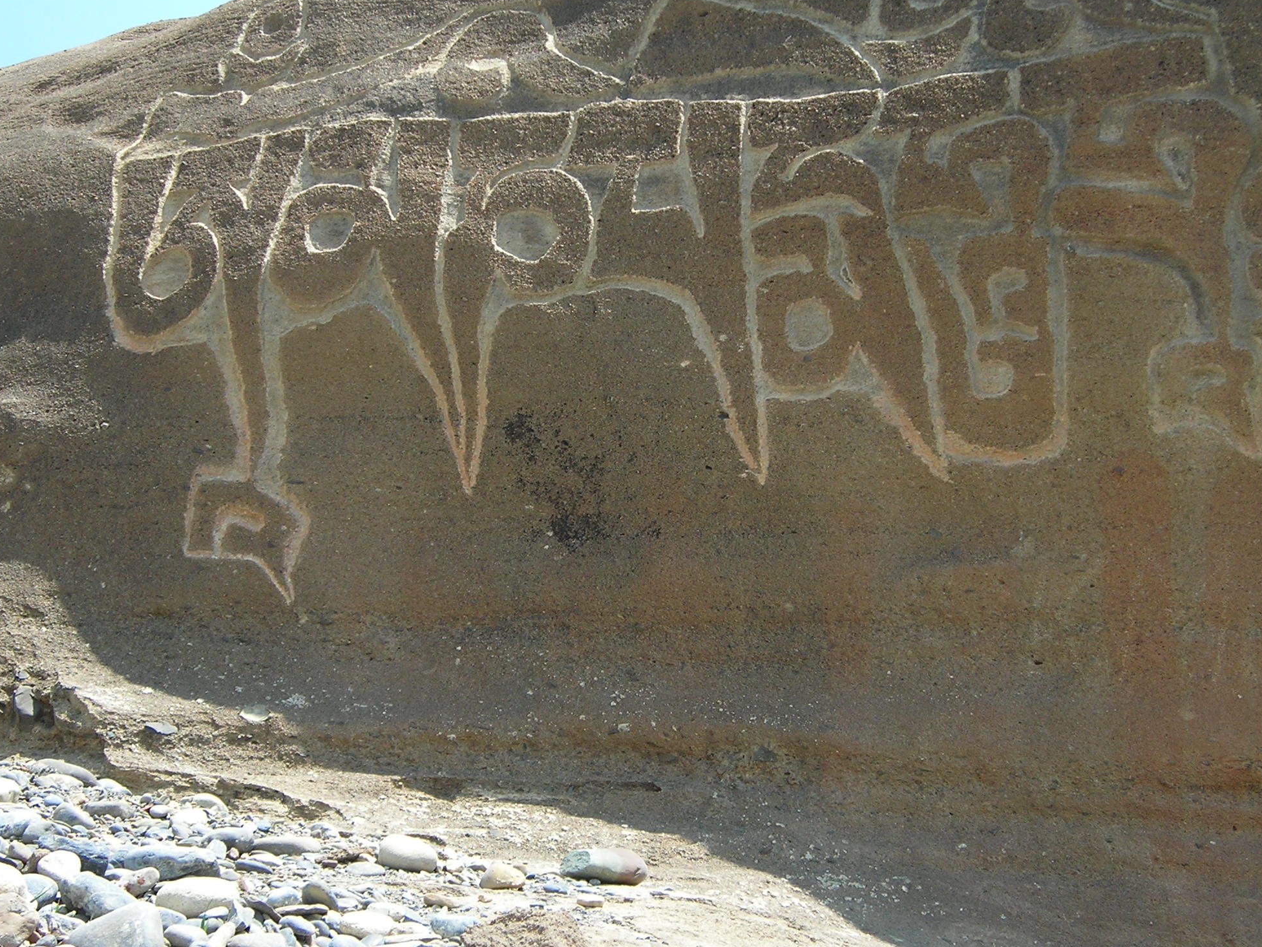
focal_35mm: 73
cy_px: 479
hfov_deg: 26.7
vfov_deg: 20.2
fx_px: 2662
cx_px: 624
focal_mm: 9.1
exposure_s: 1/236
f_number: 3.6
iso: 50
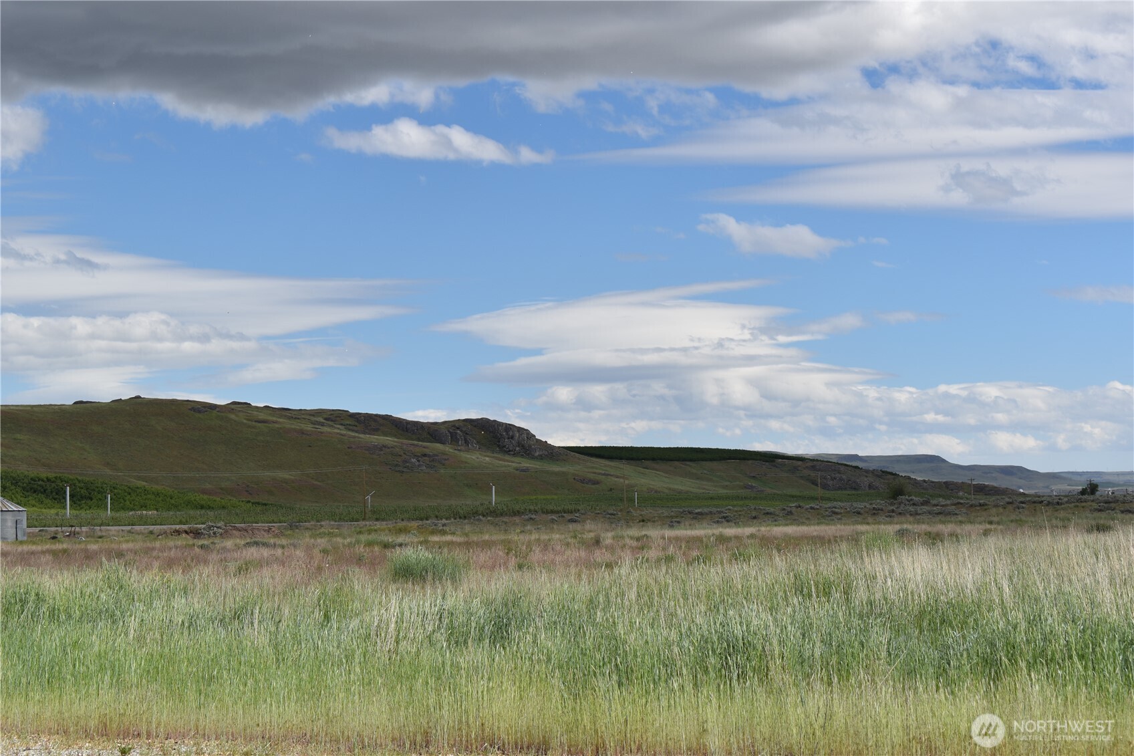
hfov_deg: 27.0
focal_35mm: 75
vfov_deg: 18.2
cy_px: 378
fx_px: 2362
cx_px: 567
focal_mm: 50
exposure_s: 1/320
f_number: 9
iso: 100
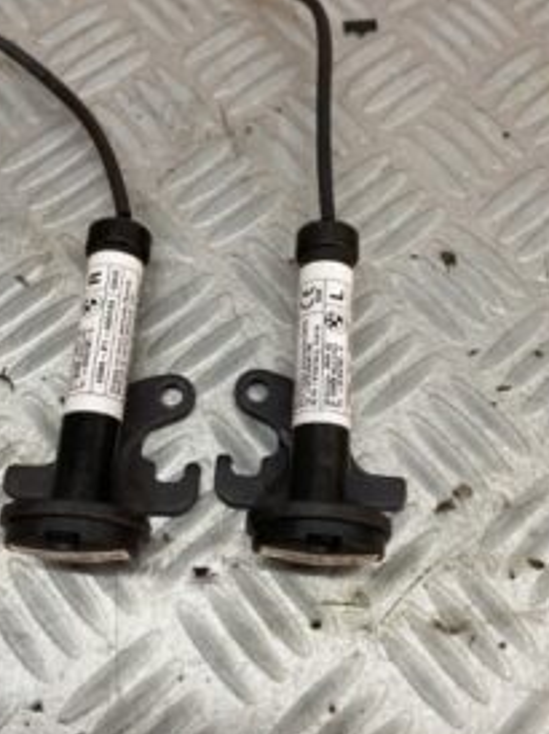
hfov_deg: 37.7
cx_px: 273
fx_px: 805
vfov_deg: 48.9
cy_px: 319
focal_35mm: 38
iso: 100
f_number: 1.8
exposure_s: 1/100
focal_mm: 4.25
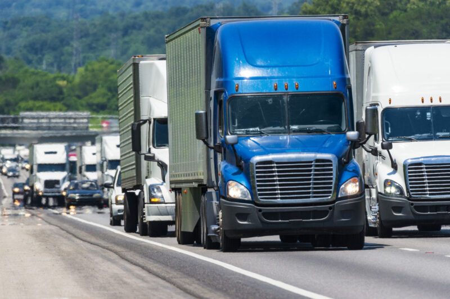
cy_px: 150
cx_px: 225
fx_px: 7494
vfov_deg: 2.3
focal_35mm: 600
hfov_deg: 3.4
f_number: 11
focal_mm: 600
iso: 1600
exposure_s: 1/3000
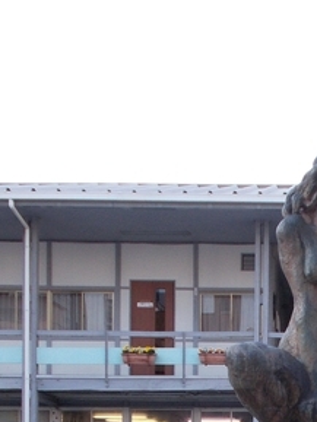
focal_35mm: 94
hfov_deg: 15.3
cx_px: 351
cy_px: 489
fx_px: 1147
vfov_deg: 19.8
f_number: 3.6
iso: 140
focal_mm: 6
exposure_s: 1/250
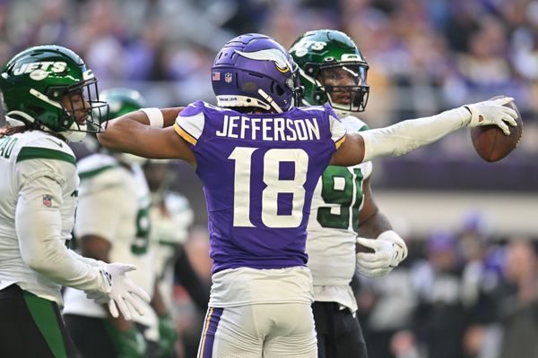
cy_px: 179
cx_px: 269
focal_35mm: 400
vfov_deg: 3.4
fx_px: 5977
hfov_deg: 5.2
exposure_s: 1/1250
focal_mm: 400
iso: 1000
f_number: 3.2
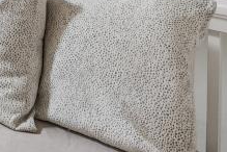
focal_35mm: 96
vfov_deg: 12.2
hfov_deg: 16.8
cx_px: -204
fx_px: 605
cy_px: -176
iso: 110
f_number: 7.1
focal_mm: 14
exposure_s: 1/15
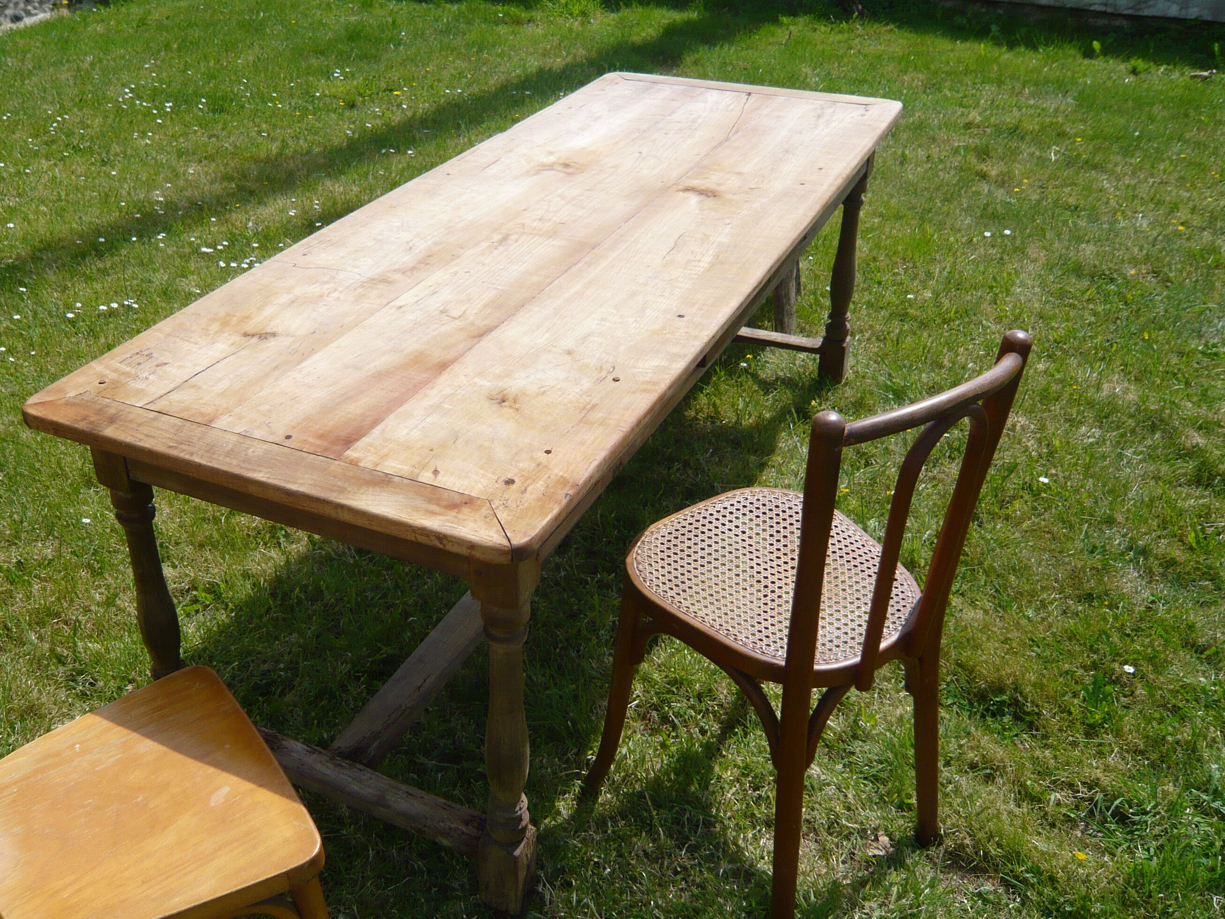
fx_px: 1168
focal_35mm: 33
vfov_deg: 42.9
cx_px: 511
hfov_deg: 55.1
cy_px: 463
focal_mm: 4.6
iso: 100
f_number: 8
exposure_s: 1/160
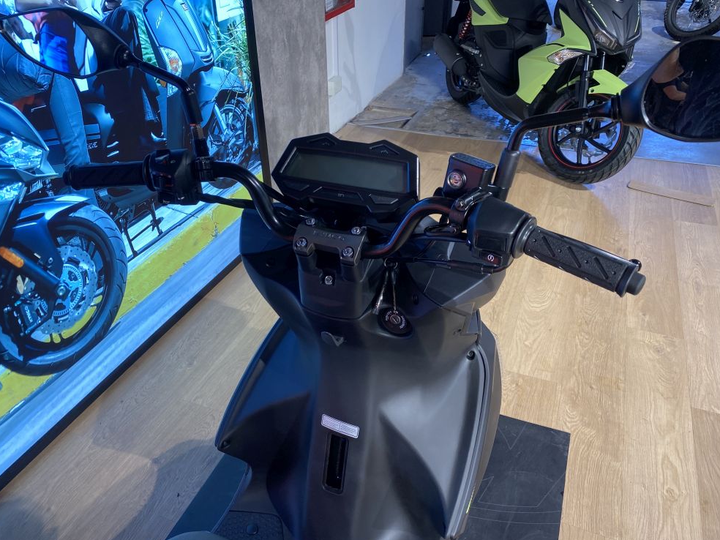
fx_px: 582
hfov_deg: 63.4
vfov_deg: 49.7
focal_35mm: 28
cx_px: 343
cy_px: 267
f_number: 1.8
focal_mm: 4.25
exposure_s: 1/100
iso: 80
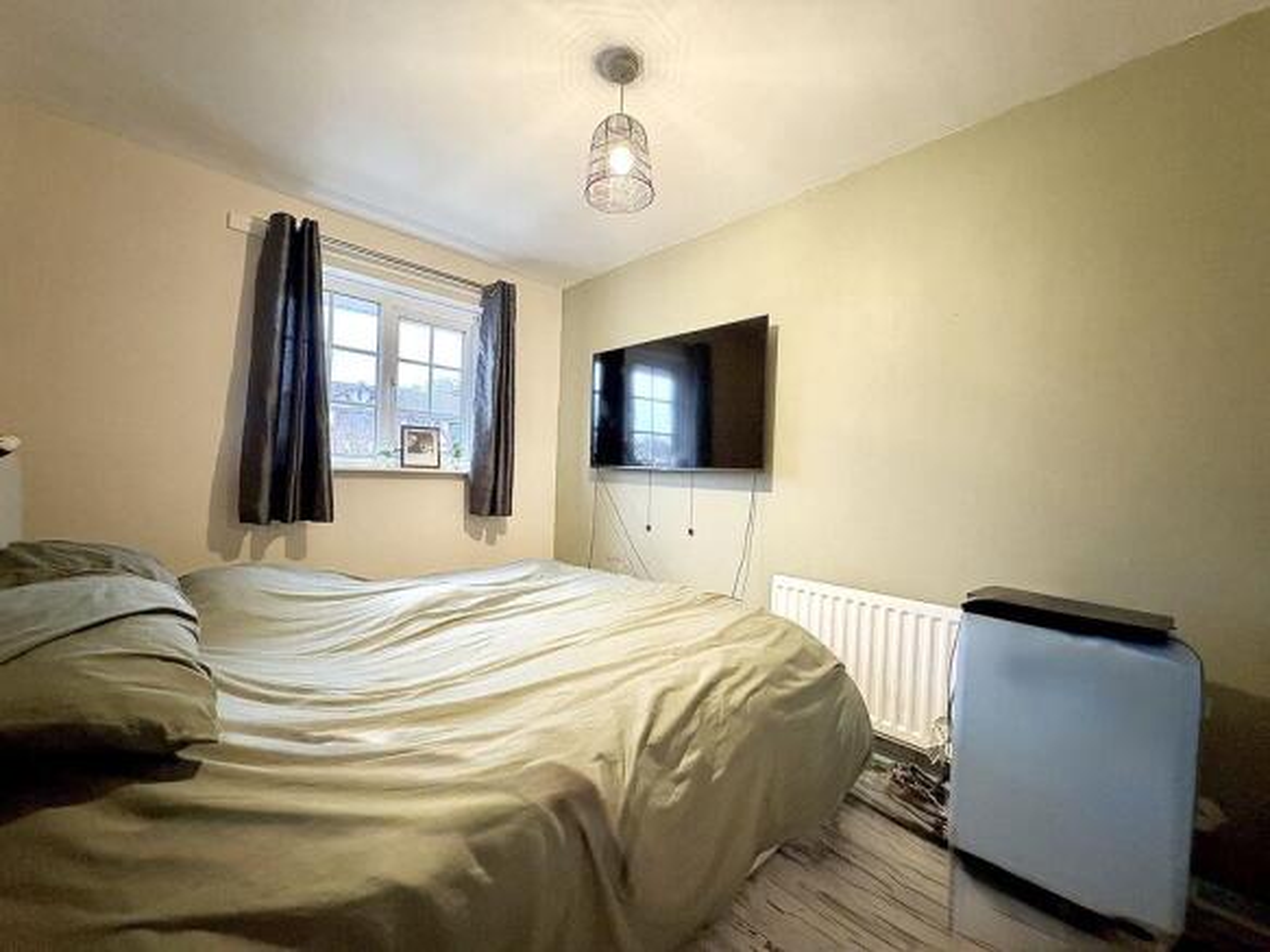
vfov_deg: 85.7
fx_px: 514
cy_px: 476
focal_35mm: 14
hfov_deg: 102.1
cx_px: 635
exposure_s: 1/33
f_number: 2.2
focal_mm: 2.22
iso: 800
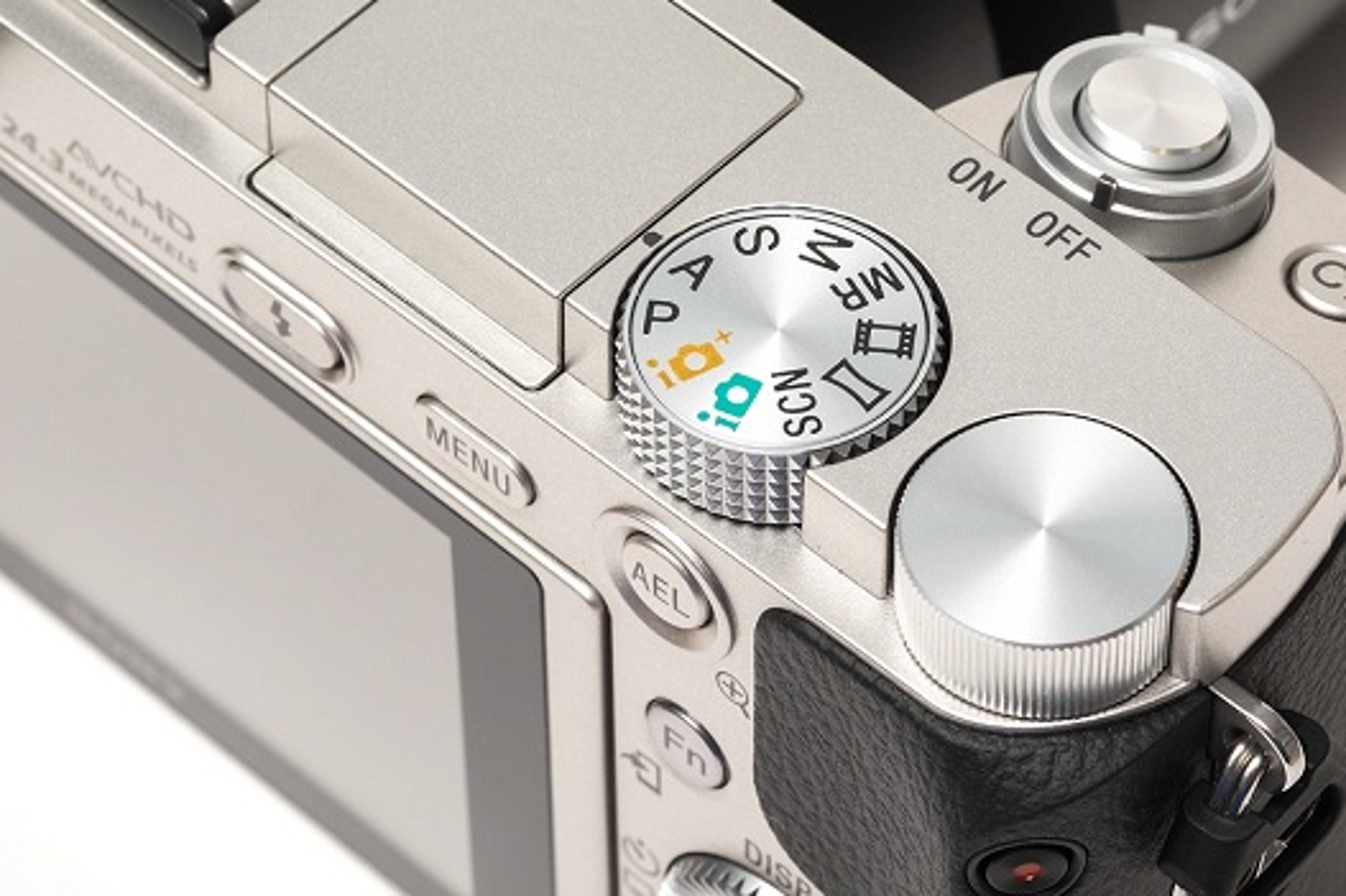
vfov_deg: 12.3
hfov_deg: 18.4
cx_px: 705
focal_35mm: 111
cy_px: 468
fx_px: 4149
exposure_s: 1/180
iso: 400
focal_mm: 60
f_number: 13
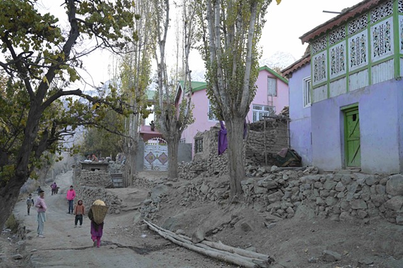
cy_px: 134
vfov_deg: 36.8
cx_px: 202
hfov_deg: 53.2
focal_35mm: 36
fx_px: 403
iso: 640
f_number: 5.6
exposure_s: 1/200
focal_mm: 36
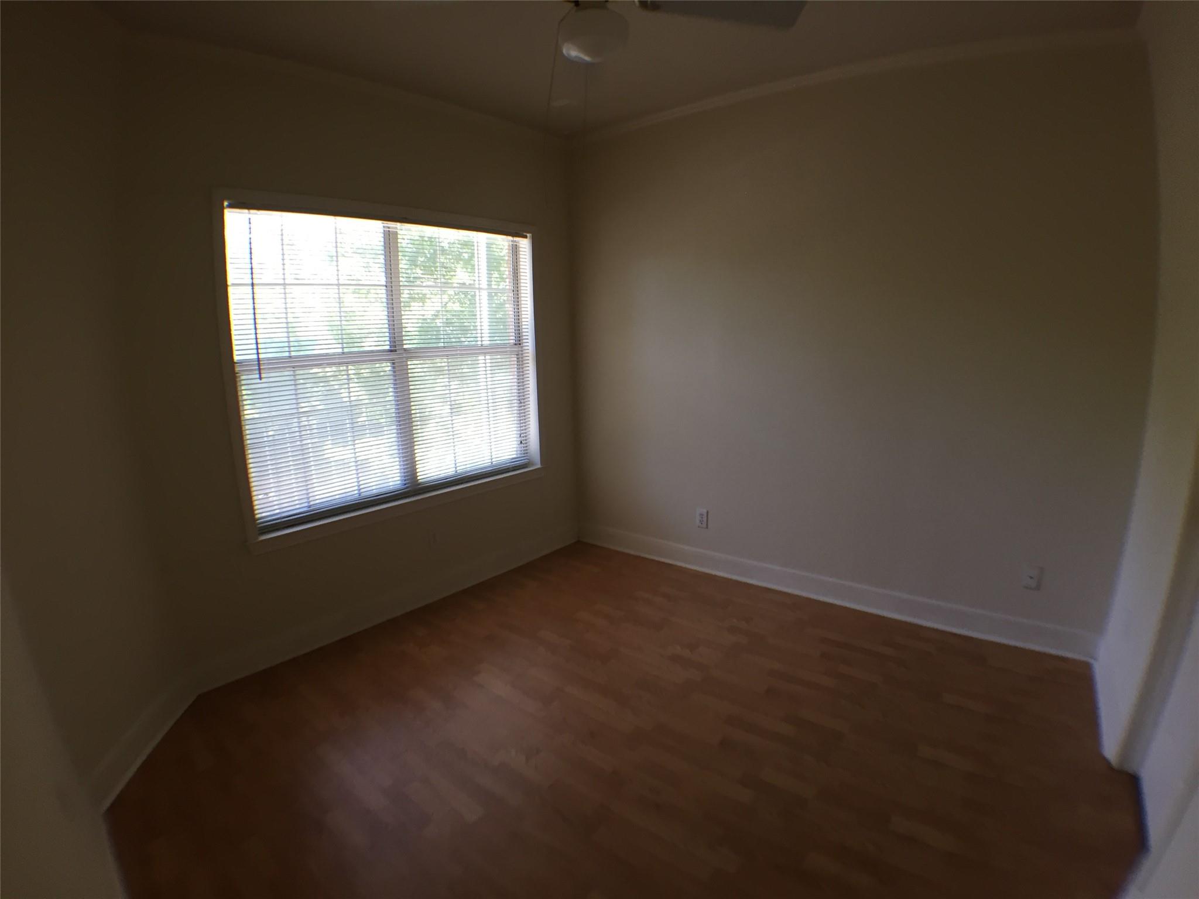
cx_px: 600
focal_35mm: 29
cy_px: 450
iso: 40
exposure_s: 1/33
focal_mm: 4.15
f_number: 2.2
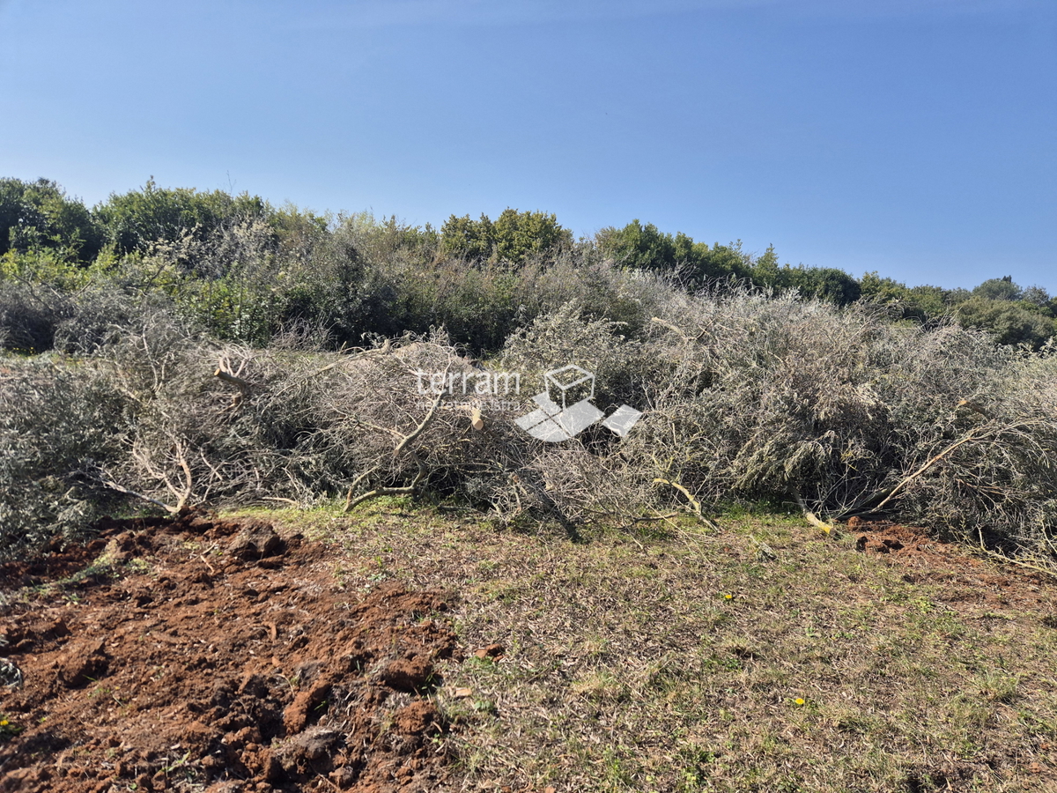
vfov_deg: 58.9
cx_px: 528
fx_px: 702
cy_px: 396
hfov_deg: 73.9
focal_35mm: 23
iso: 25
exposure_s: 1/2104
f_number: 1.8
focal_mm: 5.4
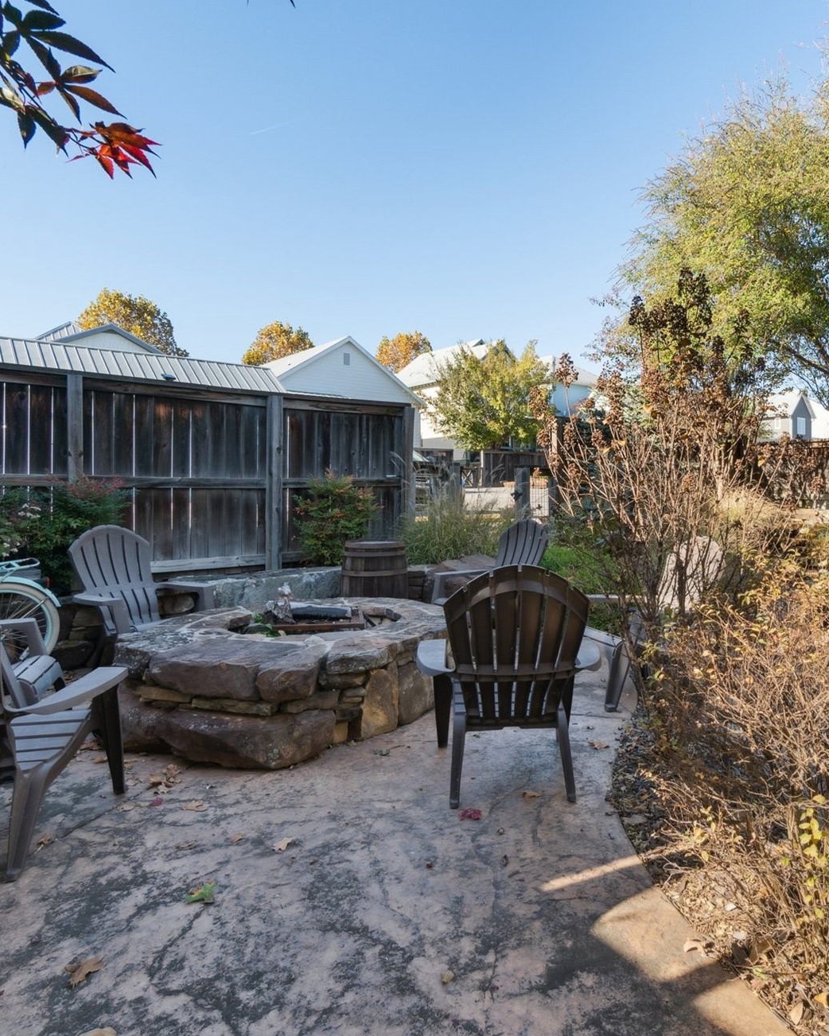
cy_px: 502
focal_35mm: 22
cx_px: 544
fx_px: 675
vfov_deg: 75.0
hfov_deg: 61.8
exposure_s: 1/160
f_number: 8
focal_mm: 10
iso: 100
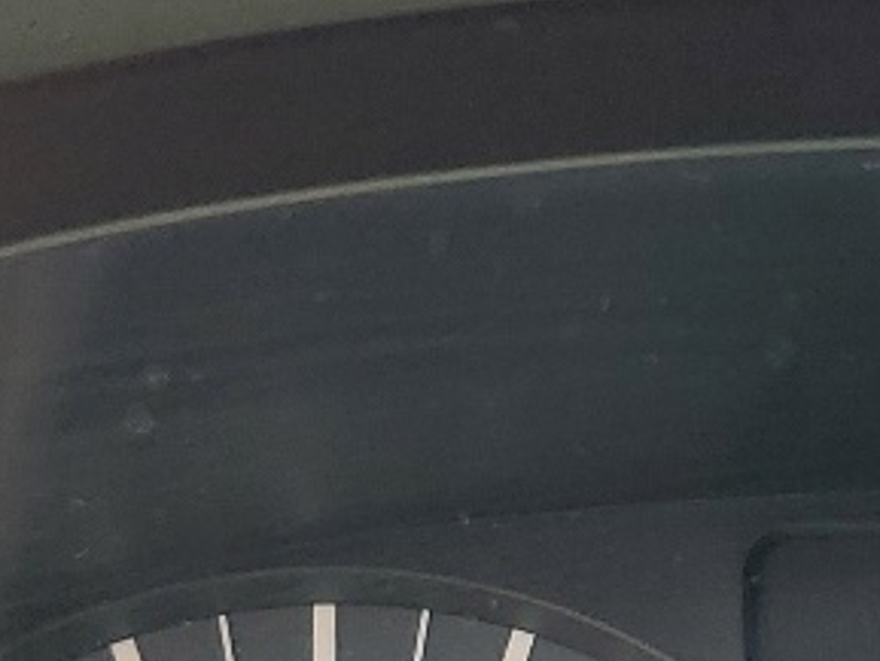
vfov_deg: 10.2
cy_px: 780
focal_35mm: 144
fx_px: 3662
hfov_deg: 13.4
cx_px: 956
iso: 50
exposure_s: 1/172
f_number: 1.5
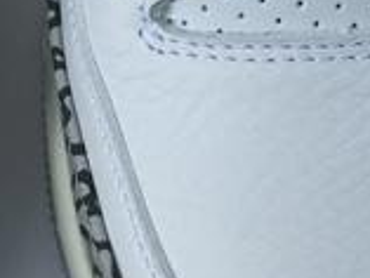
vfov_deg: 5.5
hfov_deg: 7.3
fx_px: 2877
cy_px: 93
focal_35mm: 269
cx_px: 2
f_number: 2.8
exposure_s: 1/725
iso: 20
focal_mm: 6.6
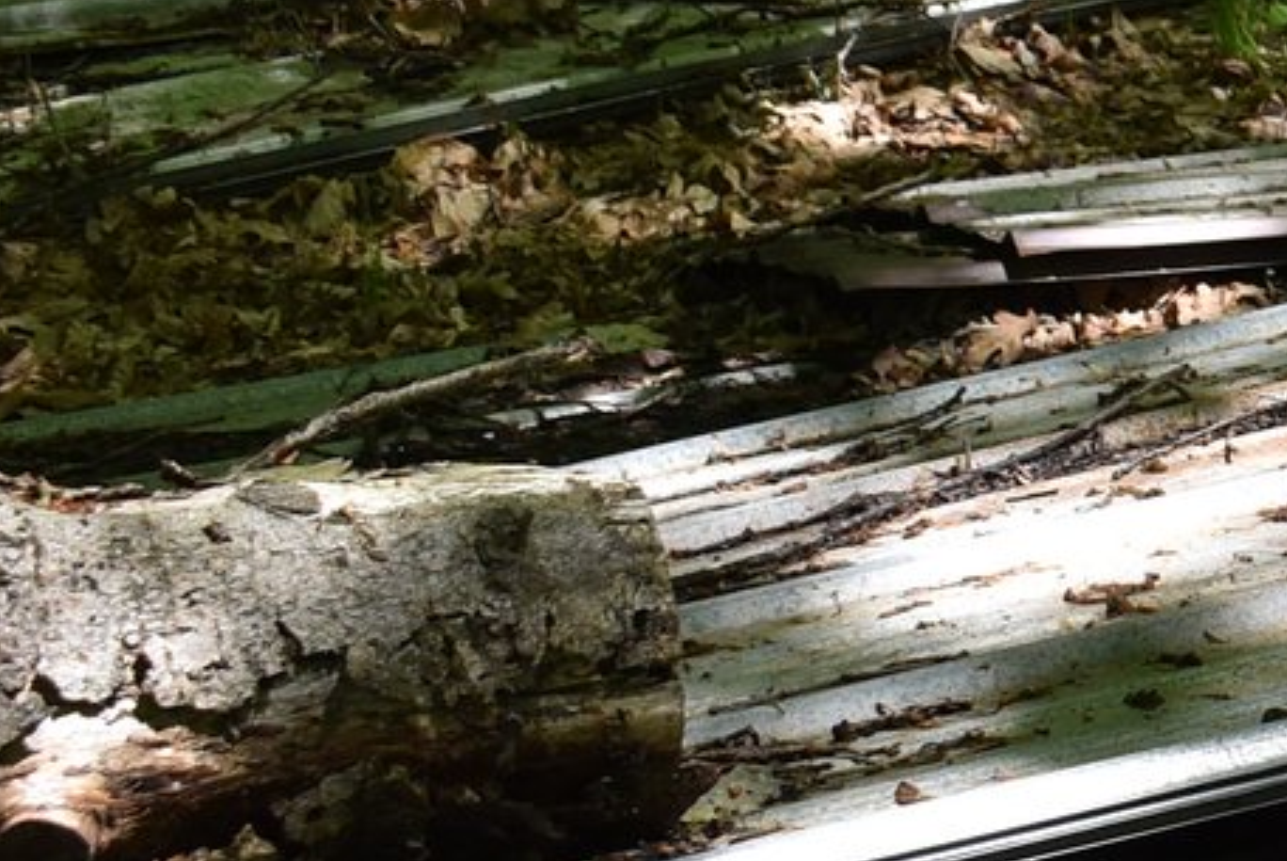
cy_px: 368
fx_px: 4795
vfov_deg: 10.3
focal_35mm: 134
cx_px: 2297
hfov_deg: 13.7
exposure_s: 1/250
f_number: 5.6
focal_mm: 24
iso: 320
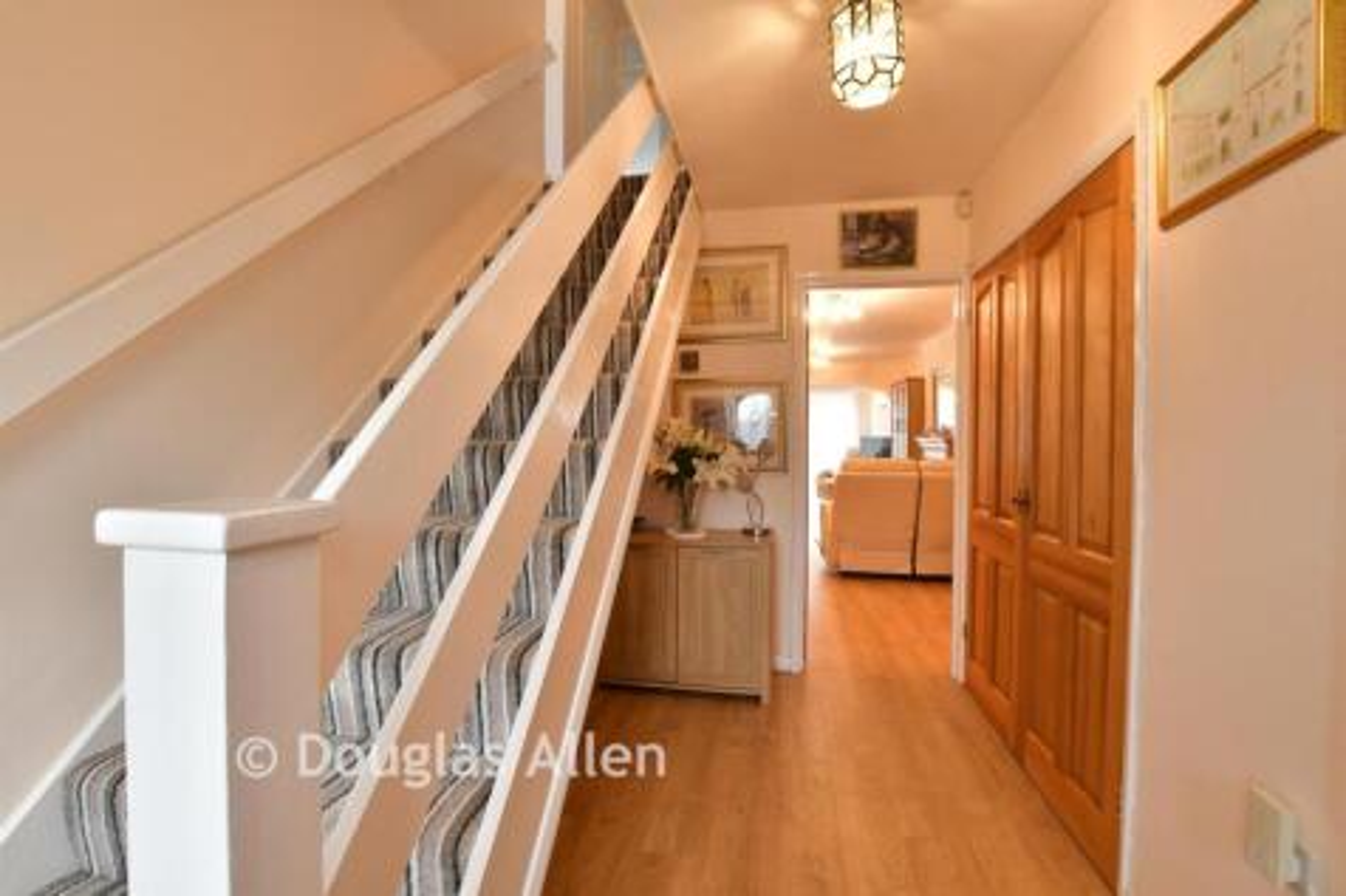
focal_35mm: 15
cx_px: 673
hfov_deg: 100.4
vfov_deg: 77.3
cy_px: 448
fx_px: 561
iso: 160
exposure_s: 1/2.5
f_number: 8
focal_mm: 10
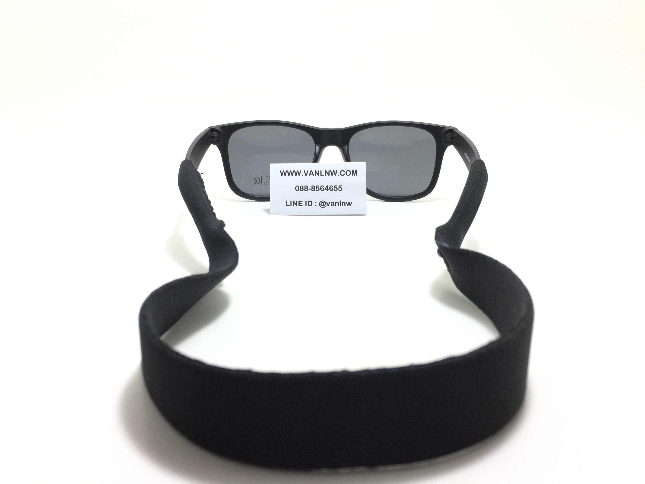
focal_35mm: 29
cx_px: 322
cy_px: 242
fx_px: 540
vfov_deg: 48.2
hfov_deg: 61.7
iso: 32
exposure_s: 1/33
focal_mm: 4.15
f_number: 2.2
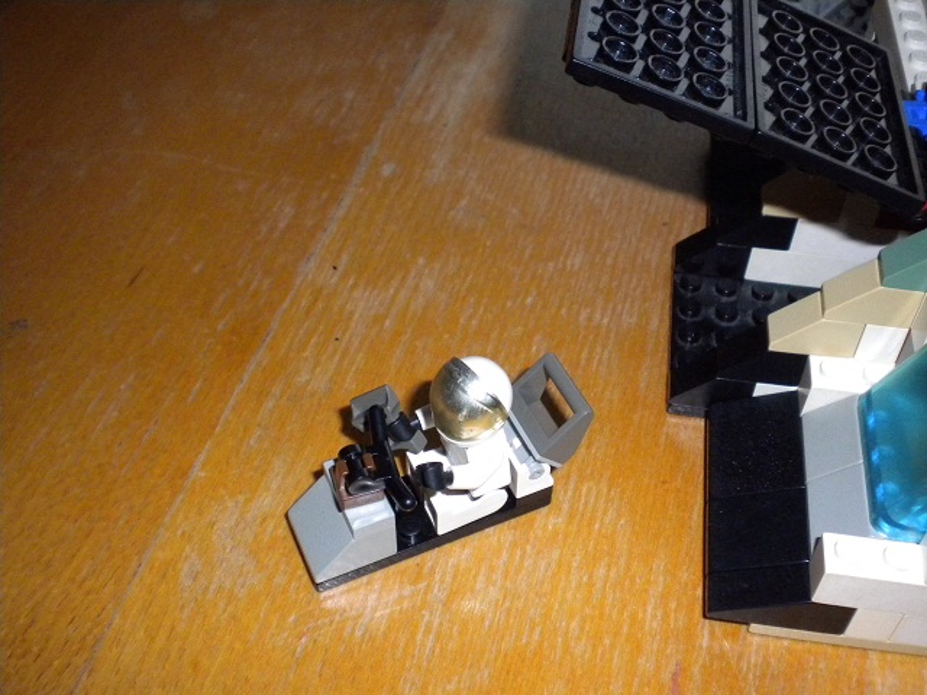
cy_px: 348
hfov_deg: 45.8
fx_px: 1098
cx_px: 464
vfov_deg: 35.1
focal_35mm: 41
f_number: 4.9
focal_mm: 7.4
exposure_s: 1/30
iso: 400
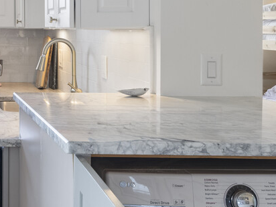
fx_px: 572
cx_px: -74
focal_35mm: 72
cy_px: 9
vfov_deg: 20.0
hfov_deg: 24.1
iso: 320
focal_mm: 20.5
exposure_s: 1/1.25
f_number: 10
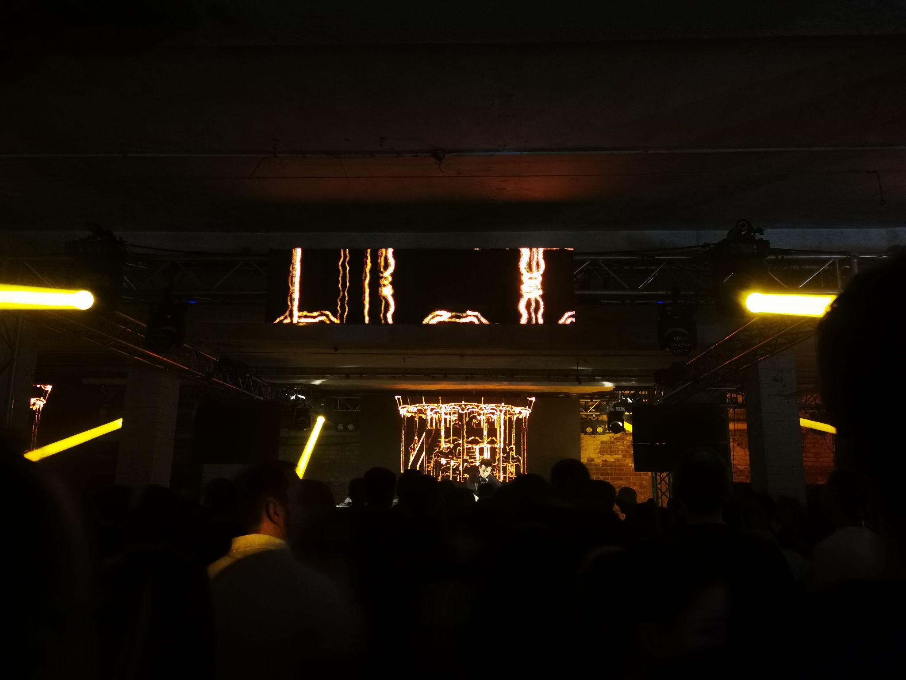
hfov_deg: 61.7
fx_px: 759
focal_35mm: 29
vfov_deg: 48.2
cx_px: 453
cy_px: 340
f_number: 1.6
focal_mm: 5.56
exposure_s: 1/40
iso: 400
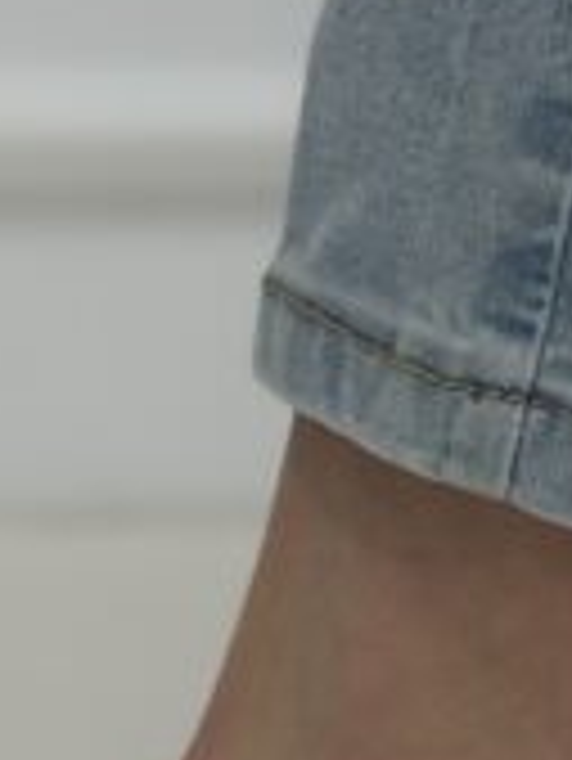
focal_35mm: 227
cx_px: 1171
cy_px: 800
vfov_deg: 8.7
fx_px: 4995
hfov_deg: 6.4
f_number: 1.78
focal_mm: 6.86
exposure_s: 1/100
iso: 100
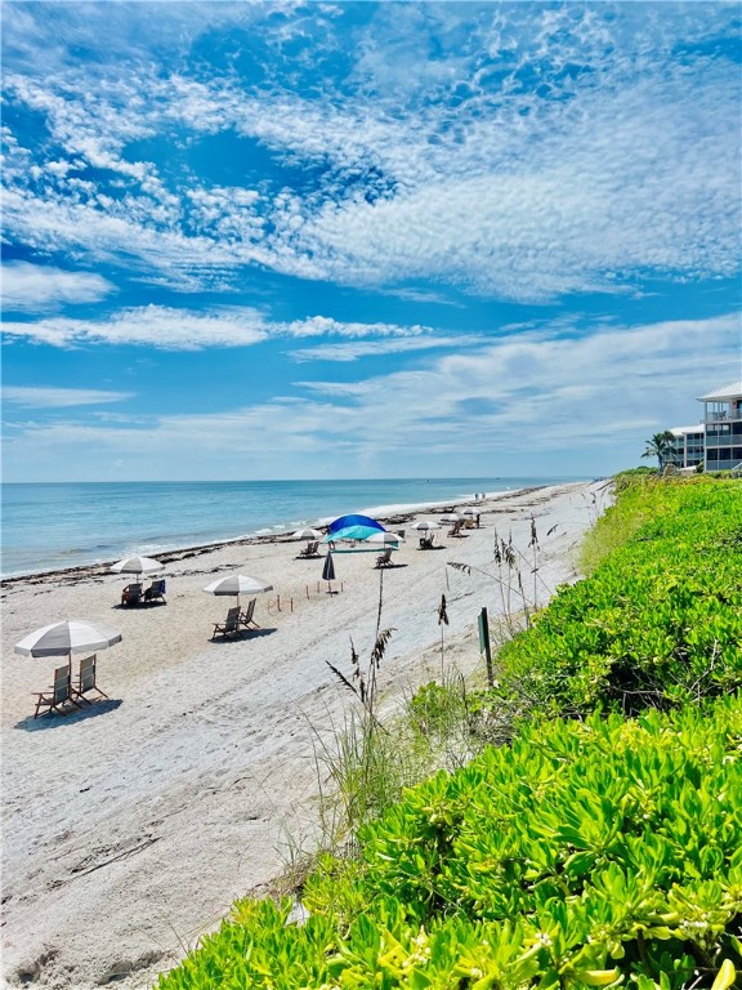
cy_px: 495
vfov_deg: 67.3
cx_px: 371
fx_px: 743
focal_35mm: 26
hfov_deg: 53.1
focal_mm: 5.7
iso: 50
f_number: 1.5
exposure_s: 1/16393
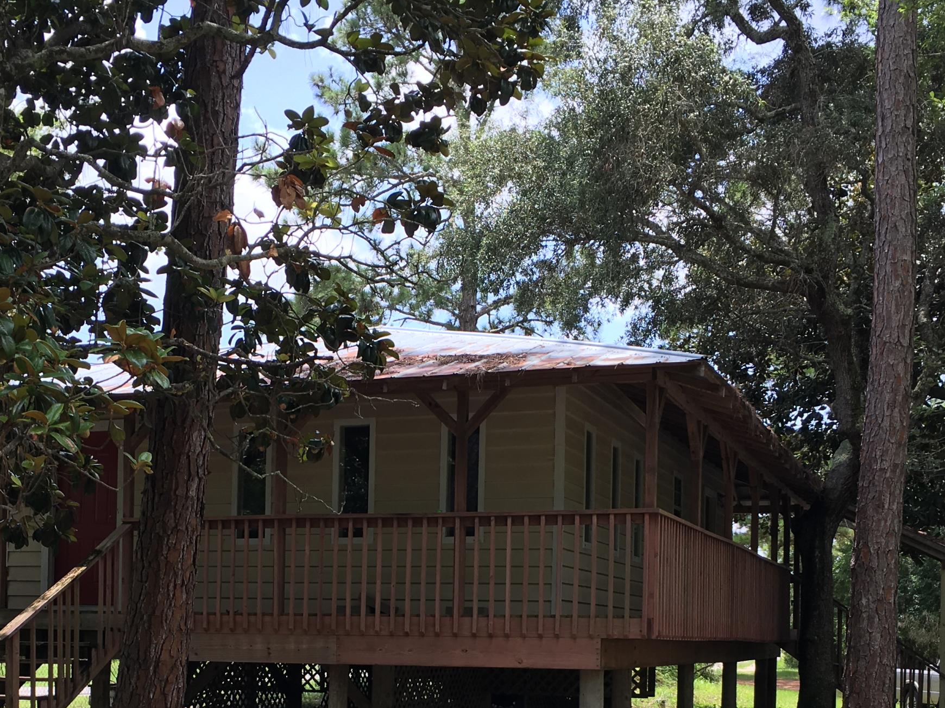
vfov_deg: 28.2
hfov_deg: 38.1
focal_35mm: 50
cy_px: 608
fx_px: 1365
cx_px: 389
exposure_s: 1/368
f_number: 2.2
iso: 25
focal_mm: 4.15
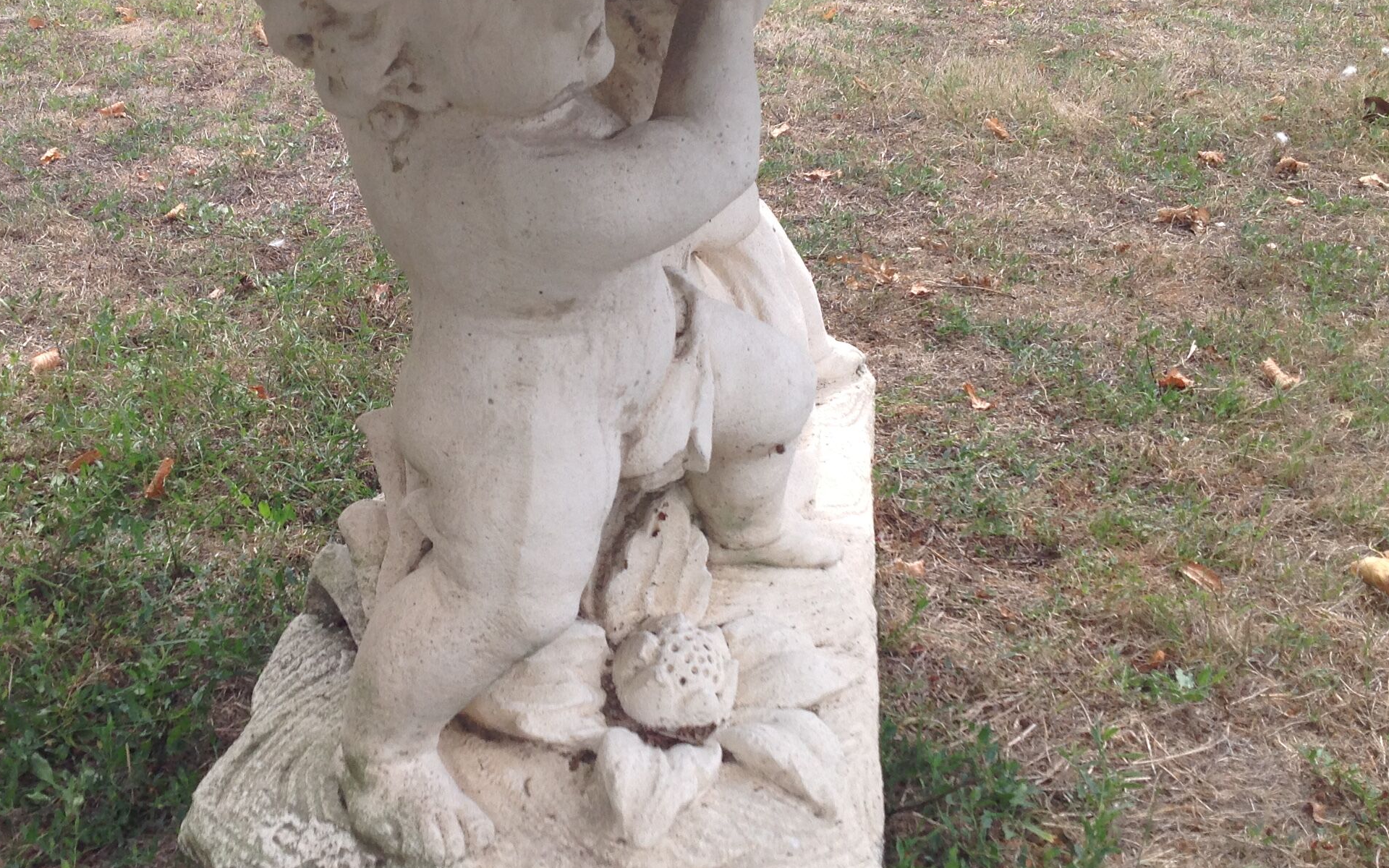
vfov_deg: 25.8
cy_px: 367
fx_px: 1893
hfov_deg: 40.2
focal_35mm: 50
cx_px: 569
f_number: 2.4
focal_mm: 4.28
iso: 50
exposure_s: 1/521
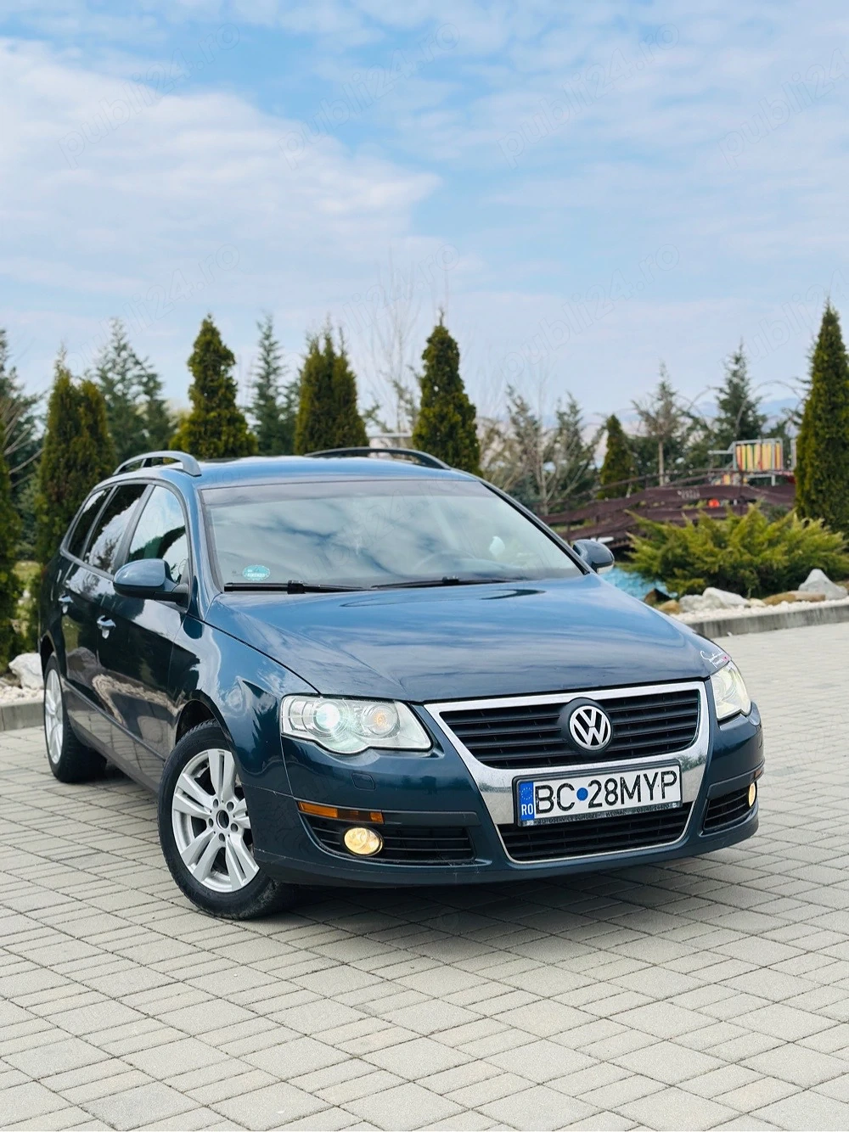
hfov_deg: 30.3
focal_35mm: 48
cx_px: 424
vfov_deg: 39.7
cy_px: 566
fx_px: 1570
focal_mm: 6.86
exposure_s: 1/2114
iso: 80
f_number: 1.78
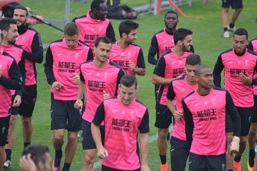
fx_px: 3210
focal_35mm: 450
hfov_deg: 4.6
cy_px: 86
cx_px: 128
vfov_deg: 3.0
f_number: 5.6
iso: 500
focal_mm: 300
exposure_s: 1/500
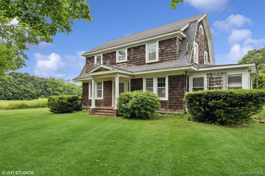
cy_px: 88
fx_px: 154
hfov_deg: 81.2
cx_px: 132
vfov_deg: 59.4
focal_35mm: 21
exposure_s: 1/1000
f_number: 7.1
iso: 200
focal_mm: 14
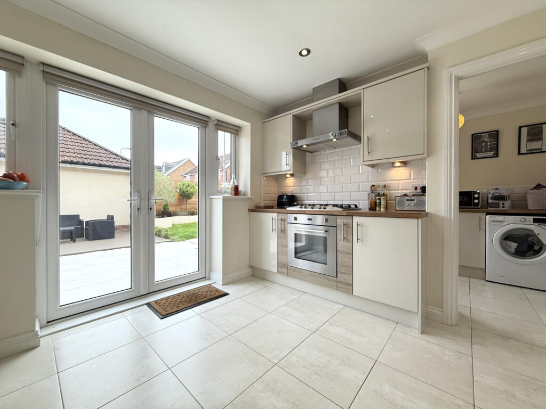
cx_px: 273
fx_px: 221
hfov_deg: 102.1
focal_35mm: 14
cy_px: 204
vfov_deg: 85.7
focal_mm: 2.22
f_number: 2.2
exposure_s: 1/119
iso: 64
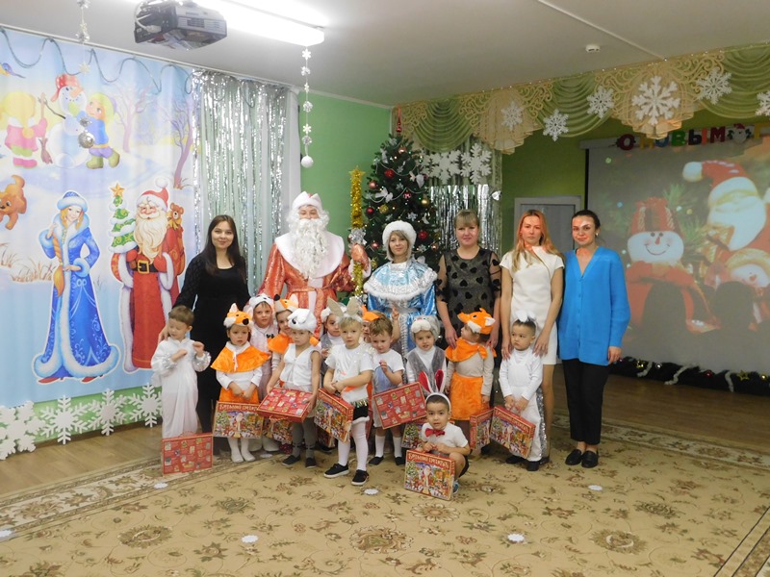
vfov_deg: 46.8
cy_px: 288
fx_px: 667
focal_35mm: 30
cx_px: 385
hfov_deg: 60.0
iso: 360
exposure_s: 1/30
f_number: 3.2
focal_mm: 5.3
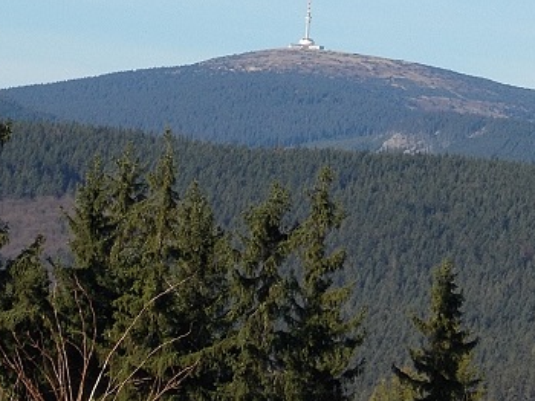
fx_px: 4881
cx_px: 260
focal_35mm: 316
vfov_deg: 4.7
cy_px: -8
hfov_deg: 6.3
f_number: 6.5
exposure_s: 1/250
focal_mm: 23
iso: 80
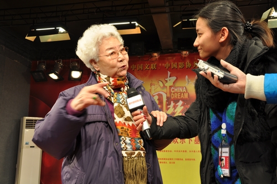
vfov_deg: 36.8
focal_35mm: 36
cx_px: 138
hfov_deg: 53.2
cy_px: 92
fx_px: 277
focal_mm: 24
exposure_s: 1/40
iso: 200
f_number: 6.3
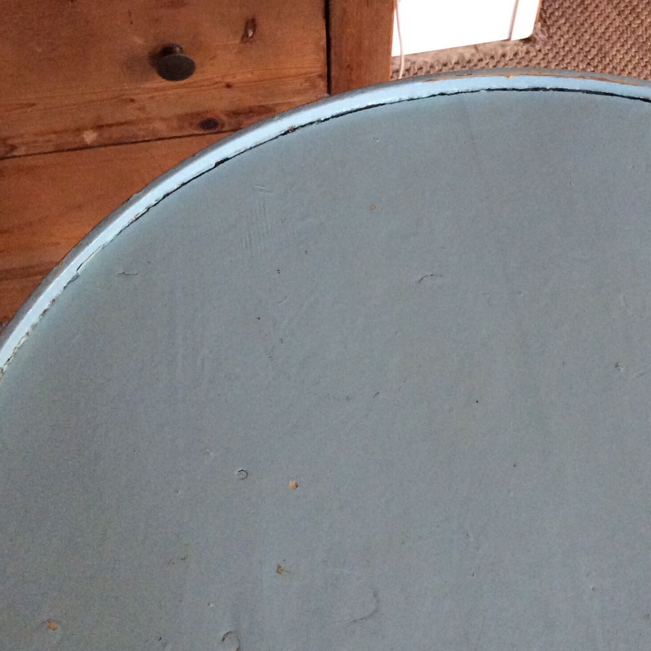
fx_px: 1064
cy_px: 287
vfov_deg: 34.0
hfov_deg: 33.8
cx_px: 427
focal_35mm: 50
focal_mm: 3.3
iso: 250
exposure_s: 1/25
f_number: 2.4
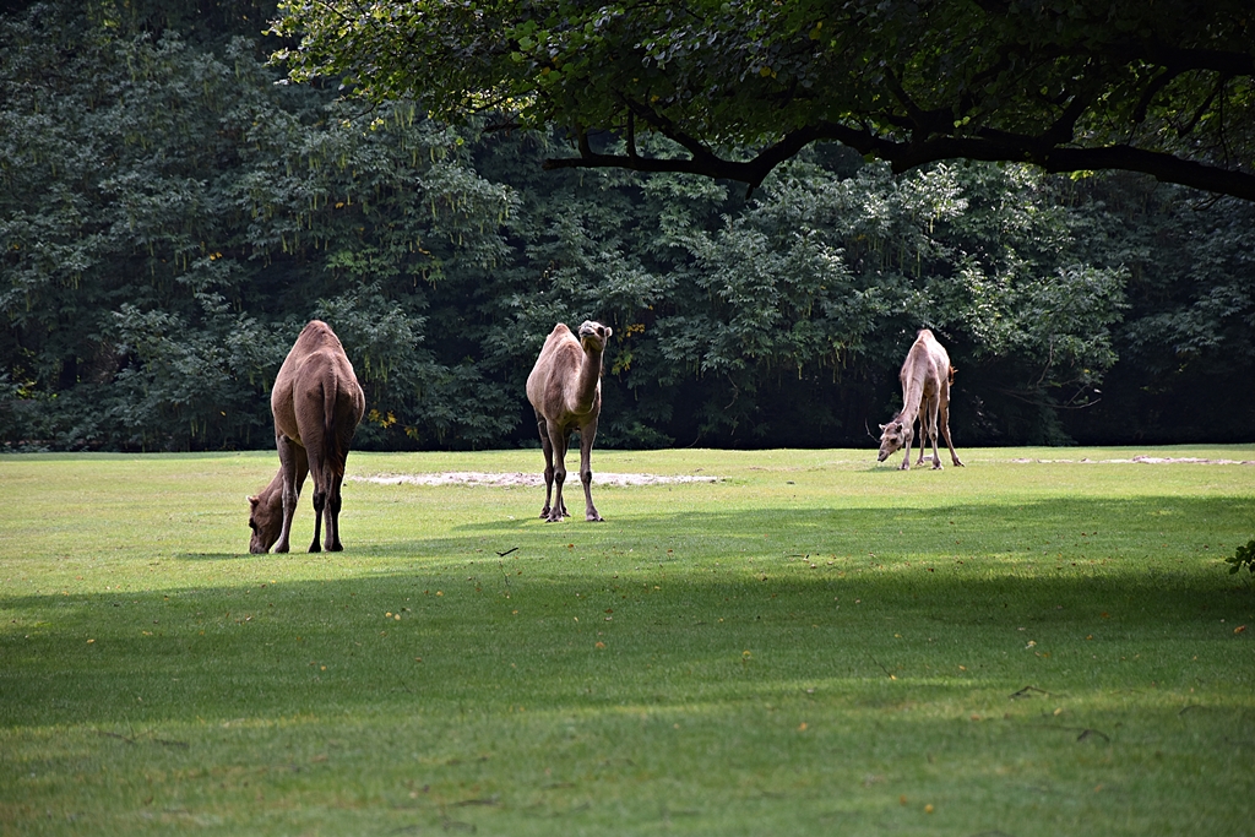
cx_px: 628
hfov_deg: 9.8
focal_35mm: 210
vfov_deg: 6.5
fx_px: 7321
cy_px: 418
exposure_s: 1/500
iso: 320
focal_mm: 140
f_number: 5.6
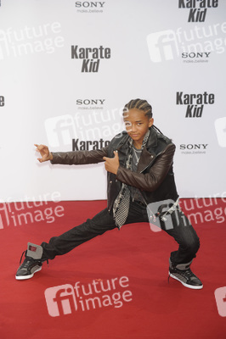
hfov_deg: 13.0
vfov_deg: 19.5
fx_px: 990
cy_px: 170
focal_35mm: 105
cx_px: 113
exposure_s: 1/250
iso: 640
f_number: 5.6
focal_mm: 105
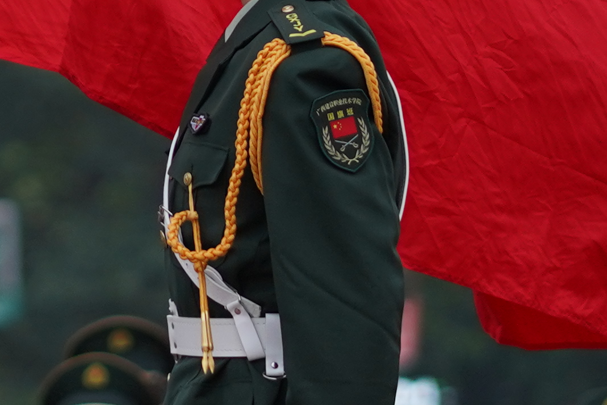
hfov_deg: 4.3
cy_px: -233
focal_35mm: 477
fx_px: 8043
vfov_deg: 2.9
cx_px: -242
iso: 400
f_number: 1.8
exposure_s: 1/200
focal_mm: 85
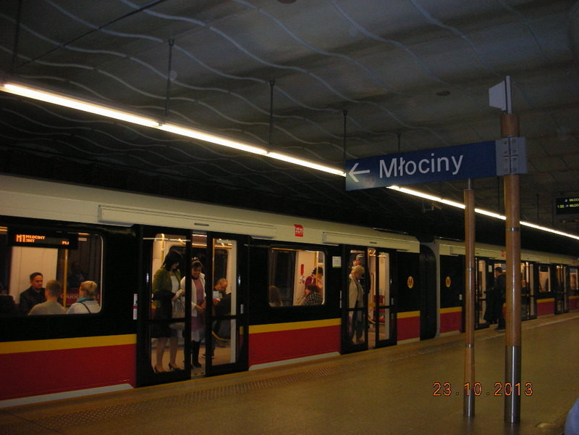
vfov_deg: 40.7
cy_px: 218
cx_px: 290
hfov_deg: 52.6
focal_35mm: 35
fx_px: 585
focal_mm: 5.8
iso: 200
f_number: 3
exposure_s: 1/60.1
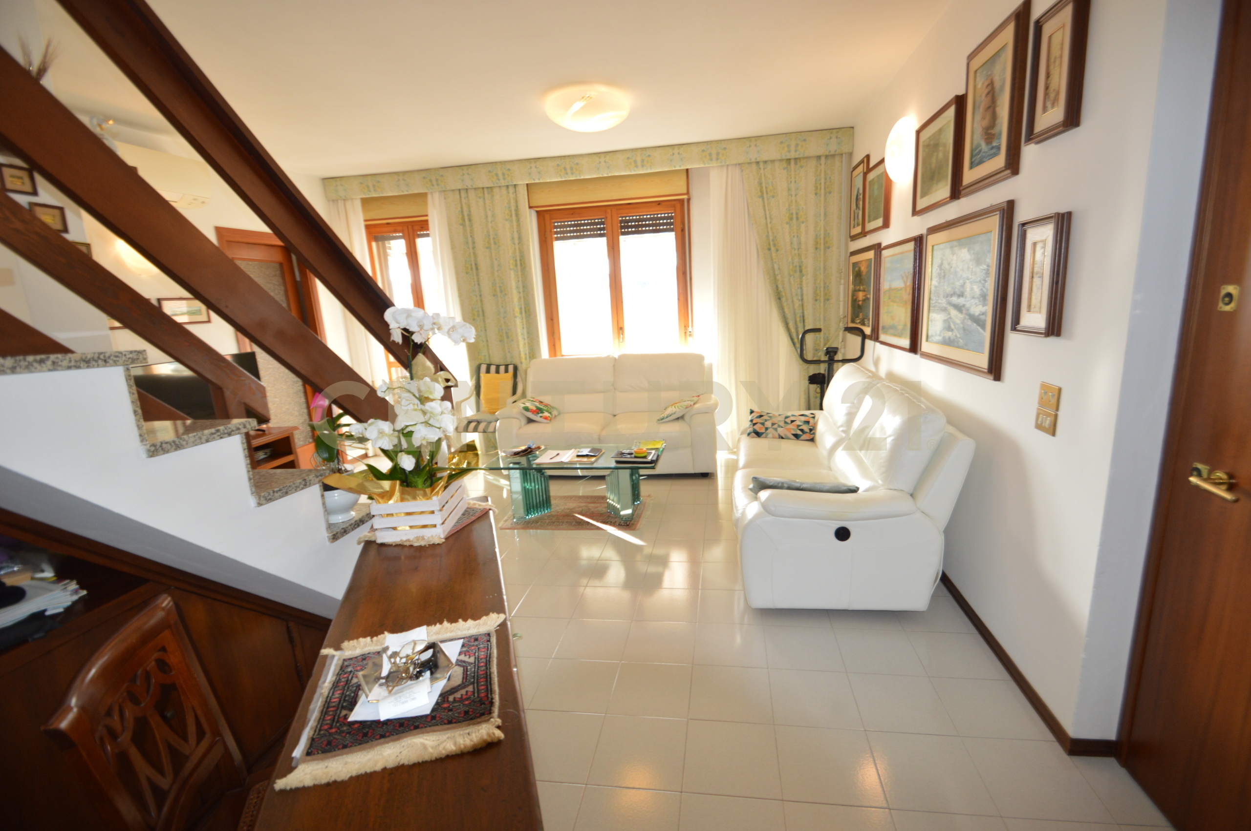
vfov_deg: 77.2
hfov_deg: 100.4
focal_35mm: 15
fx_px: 521
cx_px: 626
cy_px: 416
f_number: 3.5
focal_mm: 10
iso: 400
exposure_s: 1/60
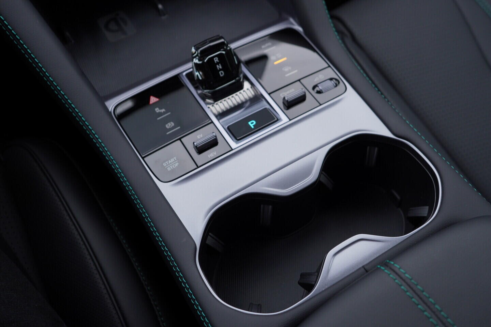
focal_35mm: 36
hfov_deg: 53.1
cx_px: 246
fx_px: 491
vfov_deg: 36.9
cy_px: 164
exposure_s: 1/60
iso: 125
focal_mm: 24
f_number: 3.5
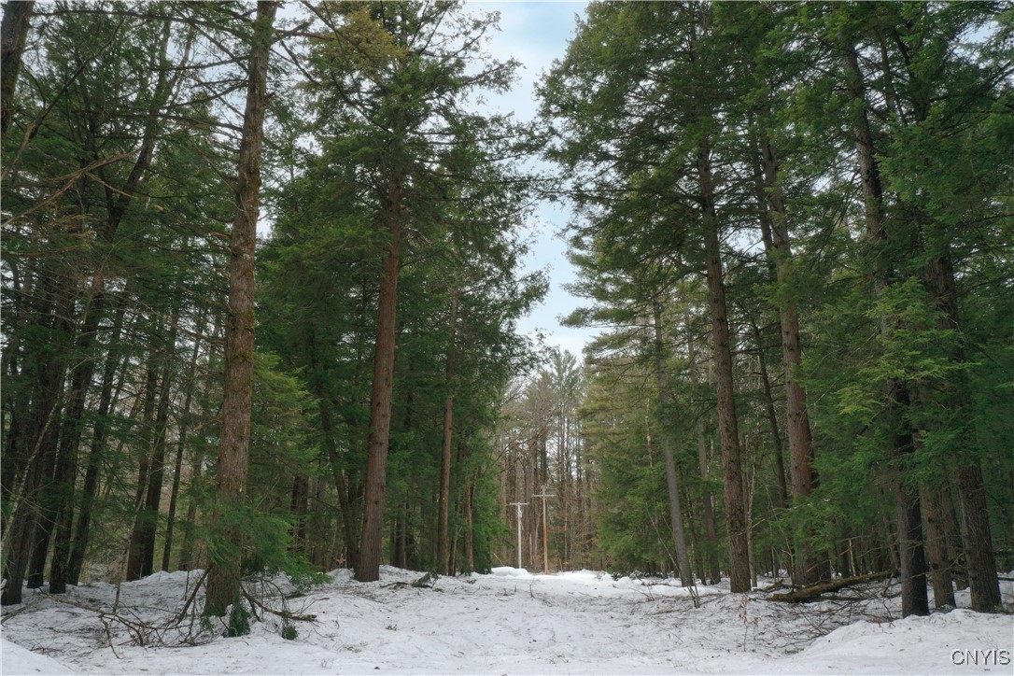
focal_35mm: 28
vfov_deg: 46.4
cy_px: 338
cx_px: 507
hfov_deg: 65.5
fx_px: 789
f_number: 8
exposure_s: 1/30
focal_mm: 10.26
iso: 250
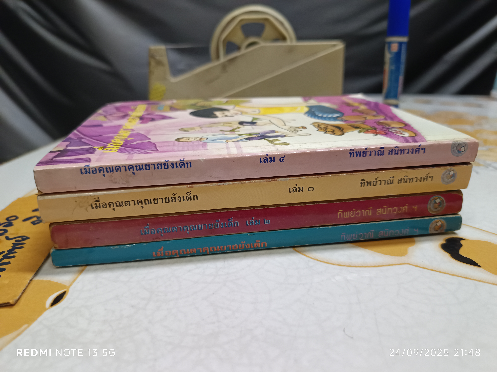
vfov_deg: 56.8
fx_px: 345
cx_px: 248
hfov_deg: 71.6
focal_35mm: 24
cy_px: 186
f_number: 1.7
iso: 1164
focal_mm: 5.31
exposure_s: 1/25
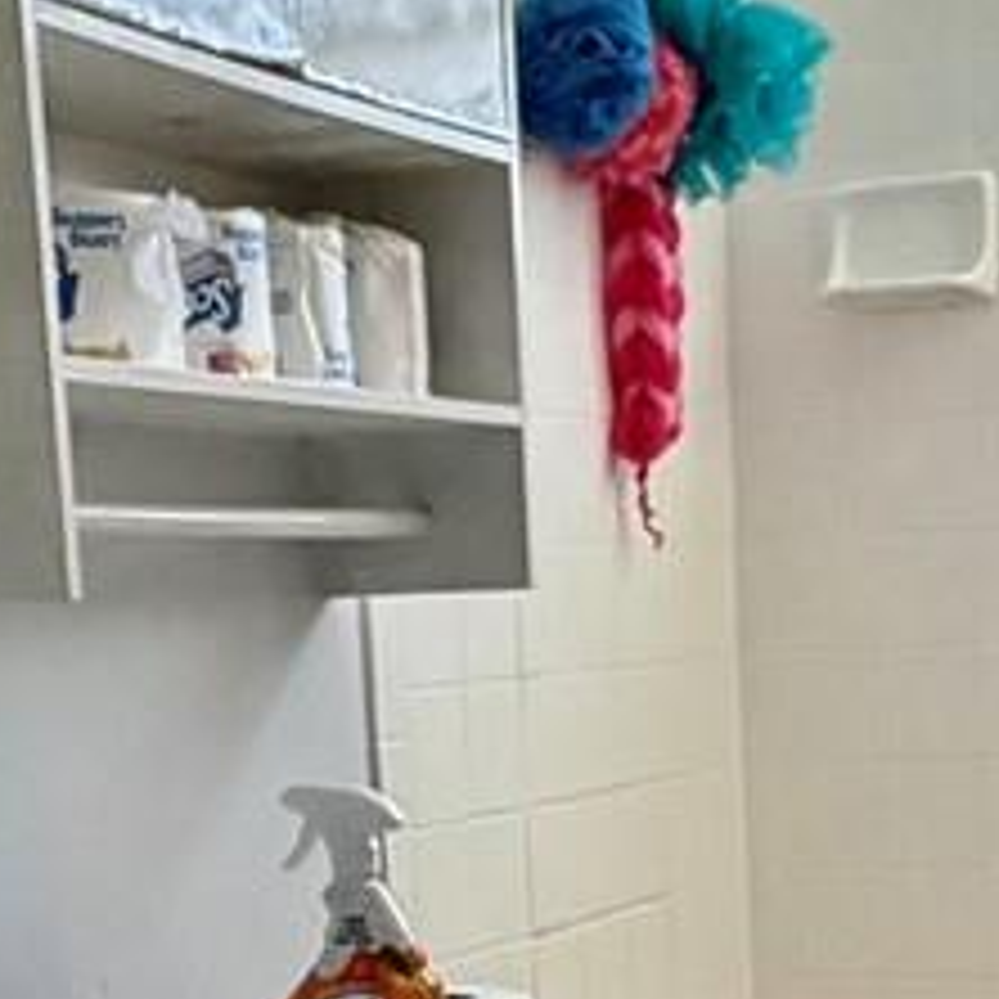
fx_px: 2906
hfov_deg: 19.5
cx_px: 648
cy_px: 1251
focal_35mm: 89
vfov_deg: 18.3
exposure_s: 1/92
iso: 320
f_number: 2.2
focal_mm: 2.22
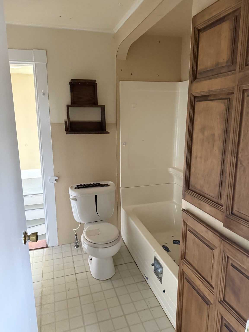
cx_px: 124
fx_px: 230
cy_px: 166
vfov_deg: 71.6
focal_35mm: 24
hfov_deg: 56.8
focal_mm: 6.76
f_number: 1.78
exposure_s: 1/46
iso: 800
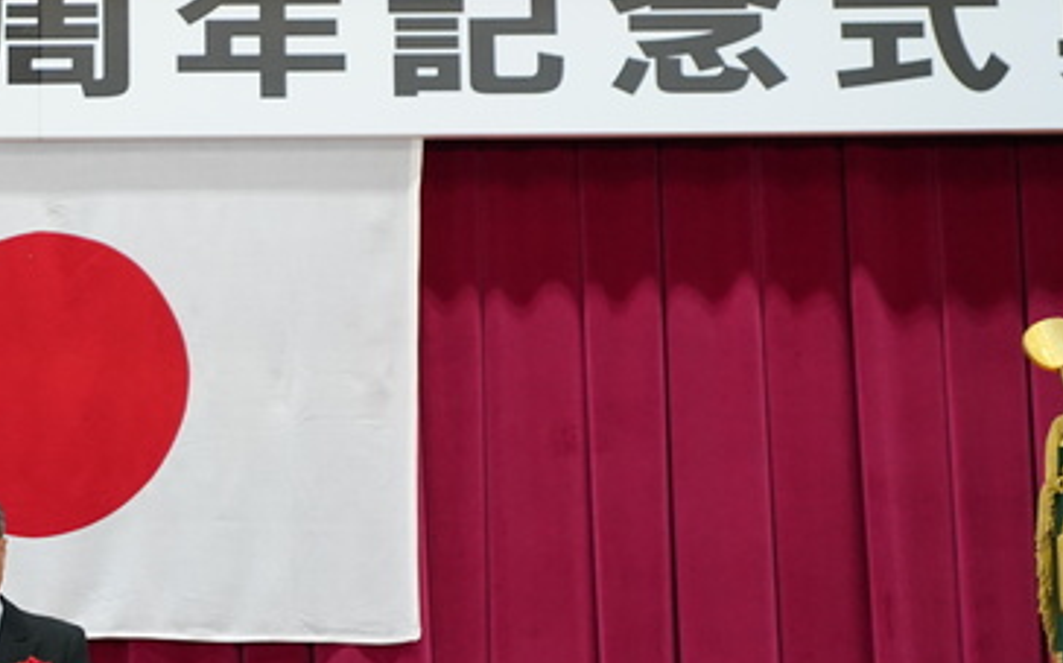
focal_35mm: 140
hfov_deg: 14.6
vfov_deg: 9.3
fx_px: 4053
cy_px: 572
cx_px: -83
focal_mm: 50
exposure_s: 1/250
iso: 3200
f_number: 2.8
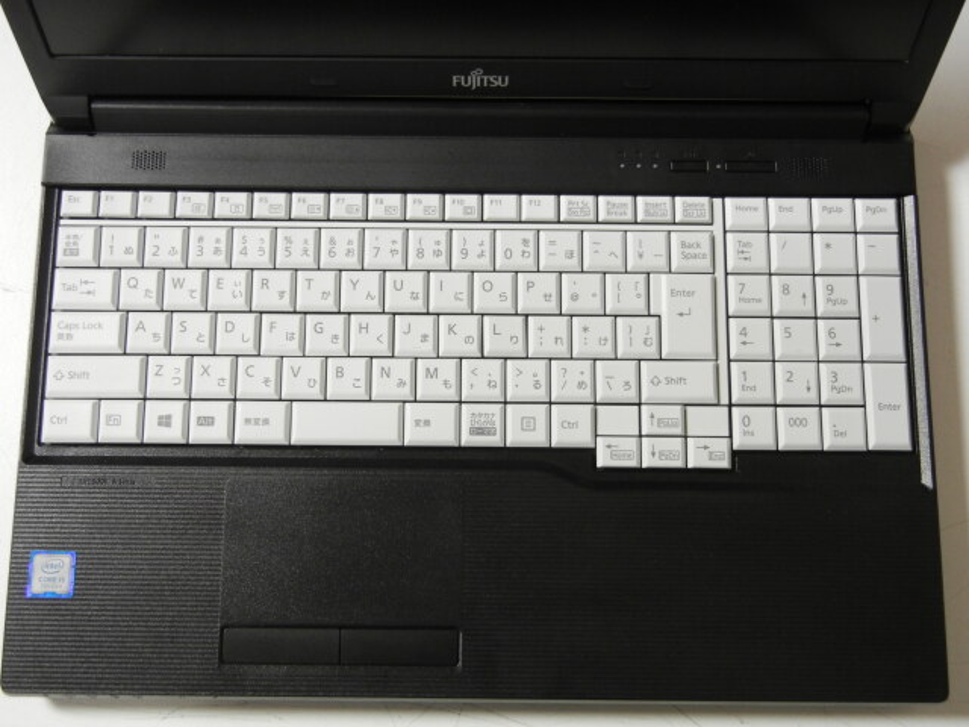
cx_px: 484
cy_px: 364
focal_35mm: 39
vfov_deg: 36.8
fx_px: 1092
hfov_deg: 47.9
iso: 400
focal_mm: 7.1
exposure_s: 1/9.8
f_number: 3.7
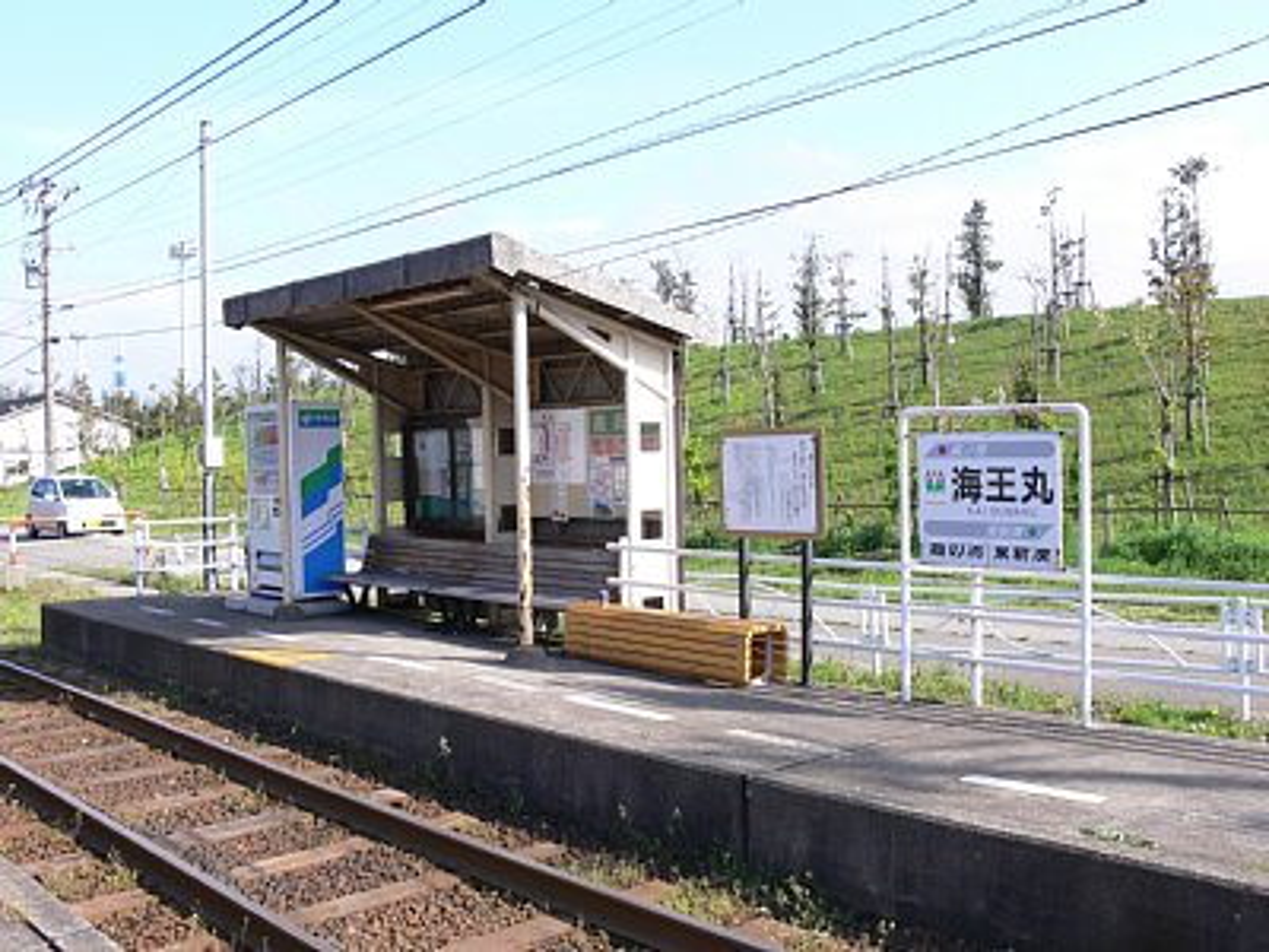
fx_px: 1283
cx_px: 634
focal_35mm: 35
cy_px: 476
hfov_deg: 52.6
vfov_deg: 40.7
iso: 80
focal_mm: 7.4
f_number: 5.6
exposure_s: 1/160
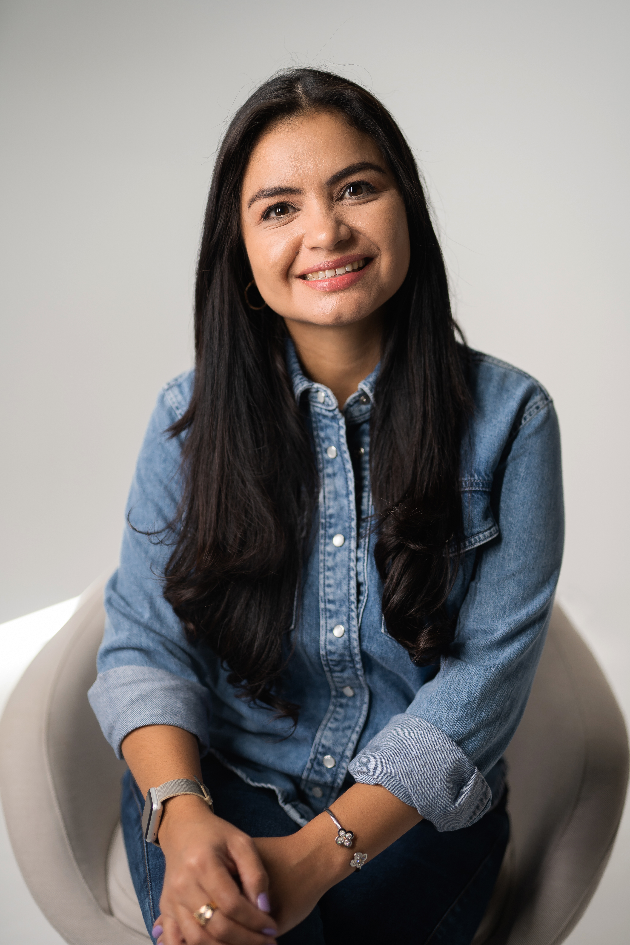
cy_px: 472
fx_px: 1312
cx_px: 315
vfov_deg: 39.6
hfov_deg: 27.0
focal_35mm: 50
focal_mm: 50
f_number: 1.8
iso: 250
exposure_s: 1/200
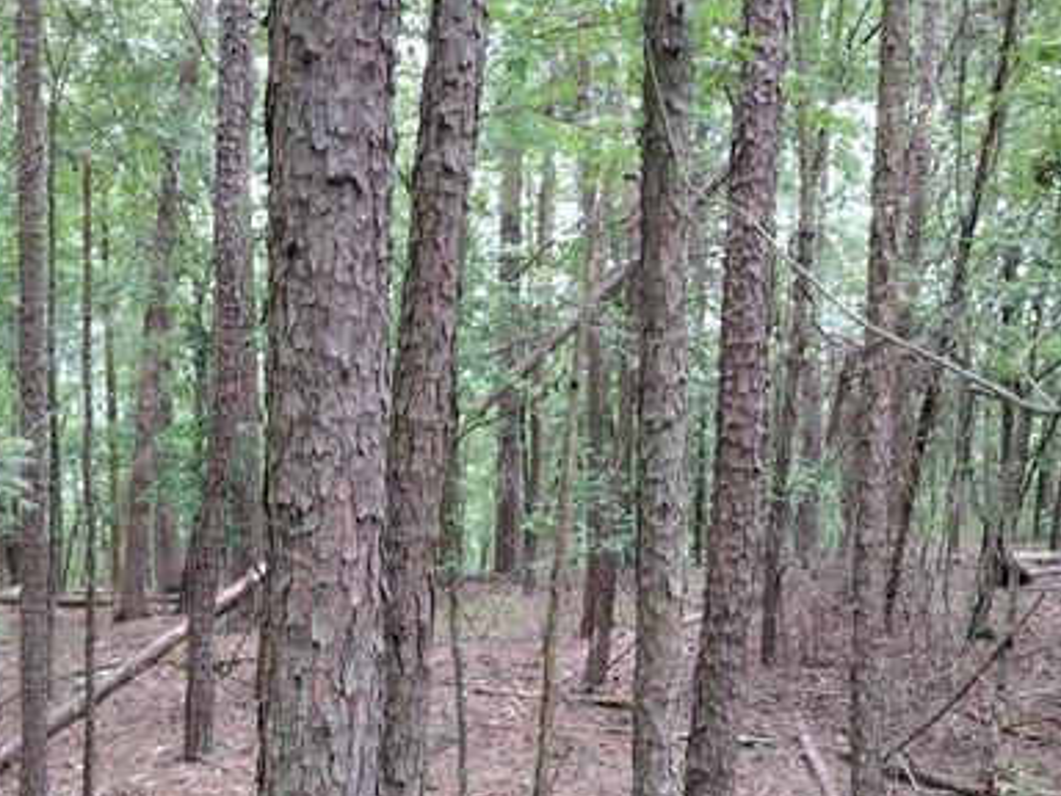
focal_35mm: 45
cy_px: 503
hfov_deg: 42.1
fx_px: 1379
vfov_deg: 32.0
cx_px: 511
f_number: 1.7
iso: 202
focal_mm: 4.71
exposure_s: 1/60
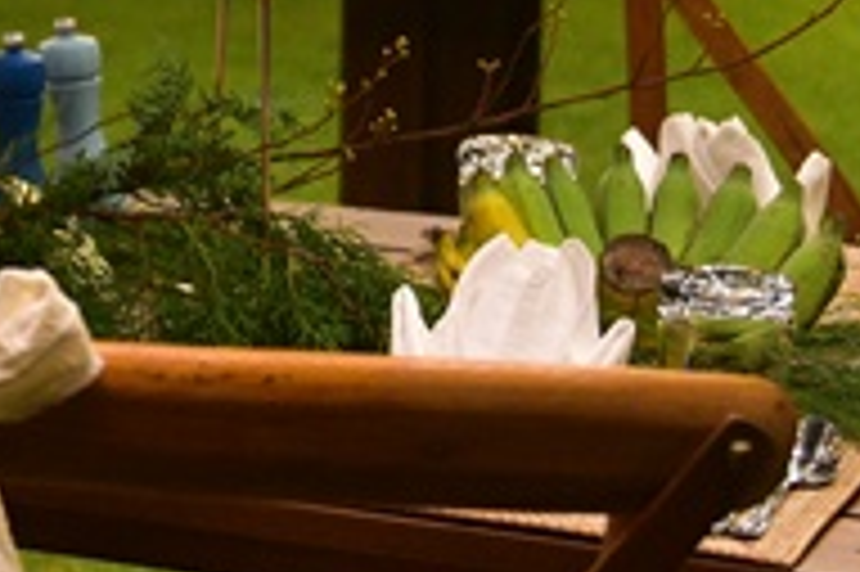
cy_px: -250
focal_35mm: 199
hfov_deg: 9.6
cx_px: -874
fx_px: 4750
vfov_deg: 6.8
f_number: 2.8
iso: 800
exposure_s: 1/50
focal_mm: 38
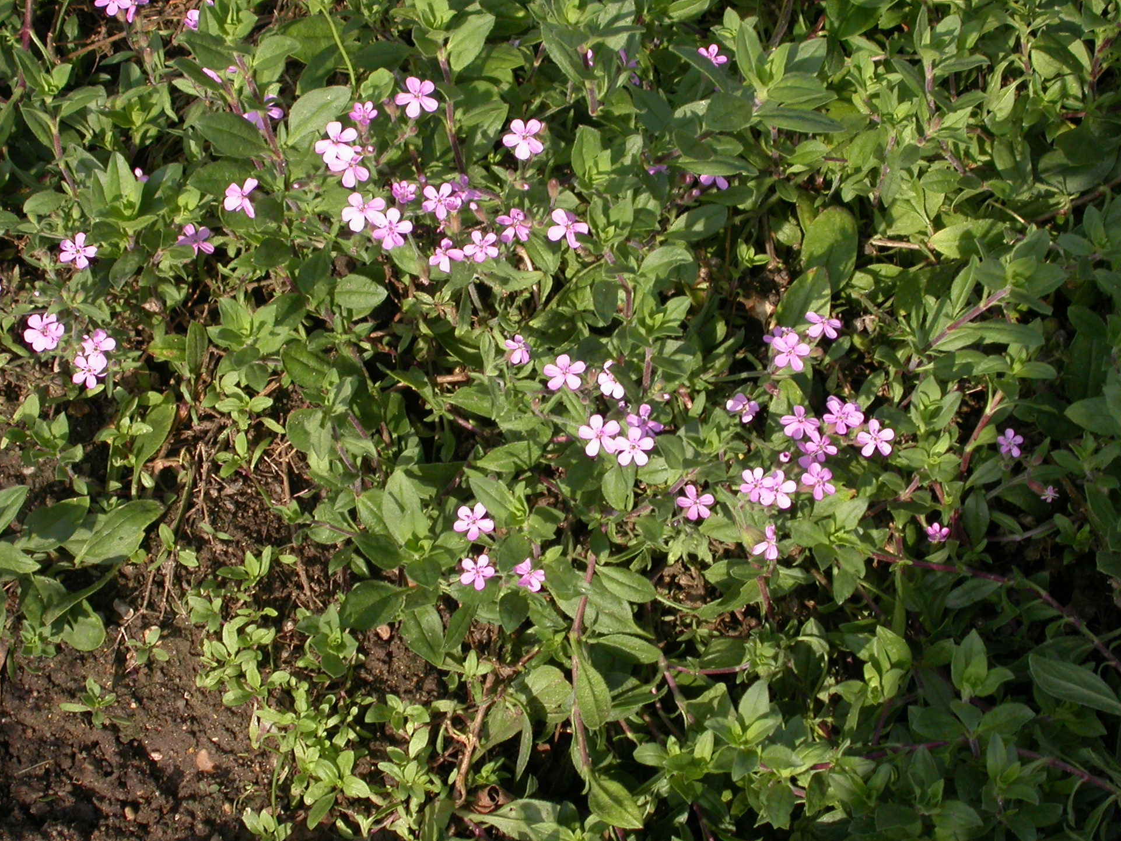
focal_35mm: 91
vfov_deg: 16.2
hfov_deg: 21.5
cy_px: 370
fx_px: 2947
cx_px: 518
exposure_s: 1/180
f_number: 7
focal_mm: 16
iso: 100
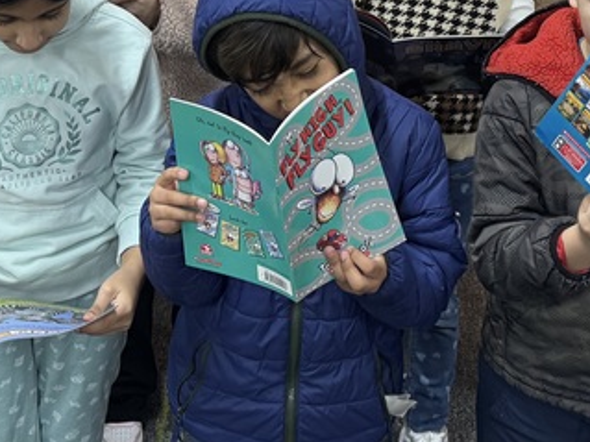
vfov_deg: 18.3
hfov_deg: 25.3
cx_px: 240
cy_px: -59
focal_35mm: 77
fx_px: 1312
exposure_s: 1/100
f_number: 1.78
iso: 200
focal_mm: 6.76
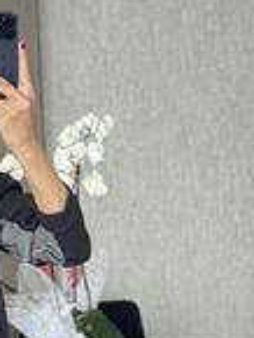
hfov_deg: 8.7
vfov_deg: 11.6
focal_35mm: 167
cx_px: -105
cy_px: 417
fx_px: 1631
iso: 400
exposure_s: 1/49
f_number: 1.78
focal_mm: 6.86
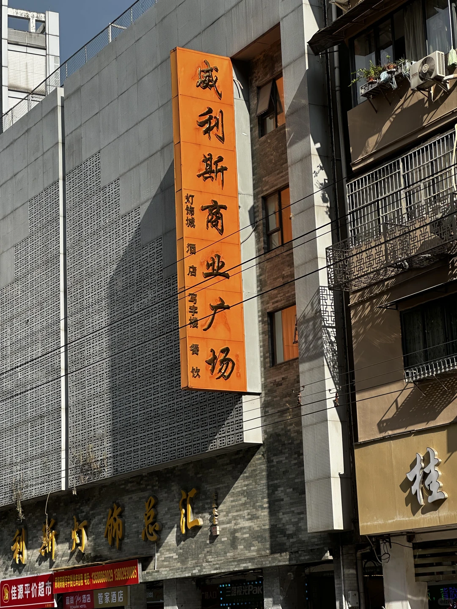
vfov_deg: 25.3
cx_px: 228
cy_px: 304
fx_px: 1355
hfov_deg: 19.1
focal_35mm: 77
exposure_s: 1/633
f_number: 2.8
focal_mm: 9
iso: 32
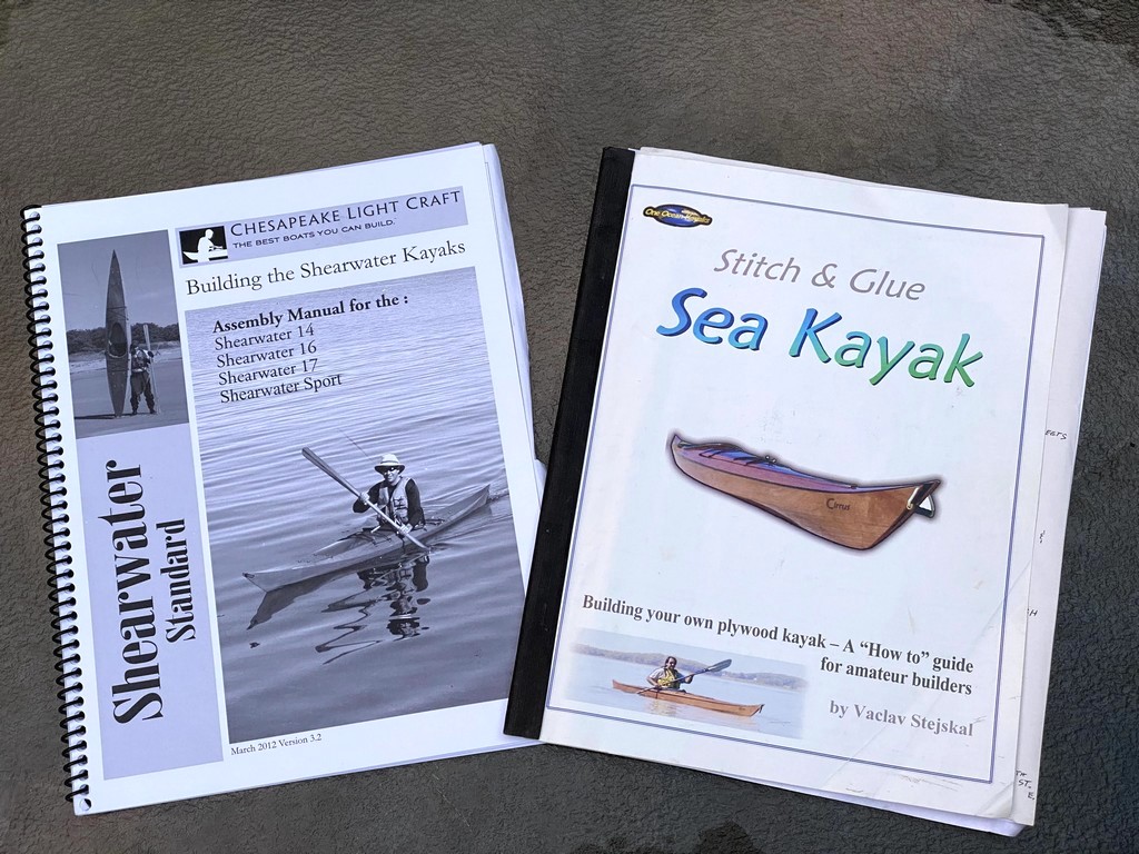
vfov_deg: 28.0
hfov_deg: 36.8
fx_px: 1711
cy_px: 427
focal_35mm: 52
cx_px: 570
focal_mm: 6
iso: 160
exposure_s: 1/102
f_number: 2
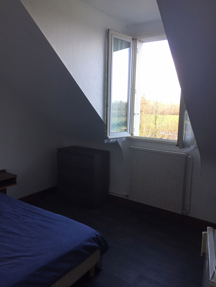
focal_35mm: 29
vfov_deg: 61.7
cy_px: 144
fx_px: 241
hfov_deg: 48.2
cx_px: 108
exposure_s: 1/100
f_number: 2.2
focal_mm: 4.15
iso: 40
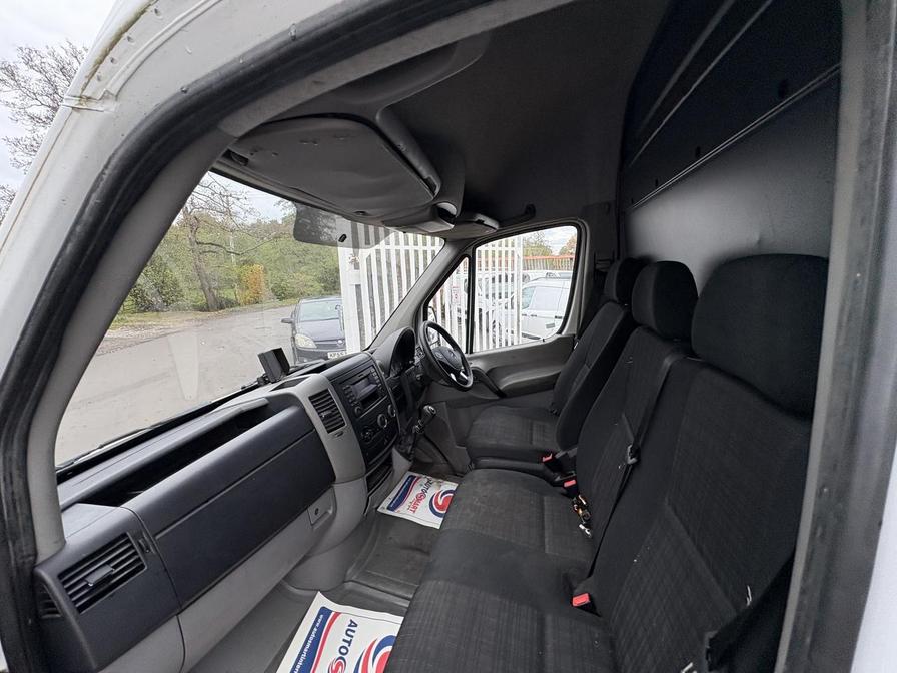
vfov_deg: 85.7
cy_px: 336
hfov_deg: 102.1
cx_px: 448
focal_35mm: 14
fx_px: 363
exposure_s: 1/99
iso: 100
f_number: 2.2
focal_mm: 2.22
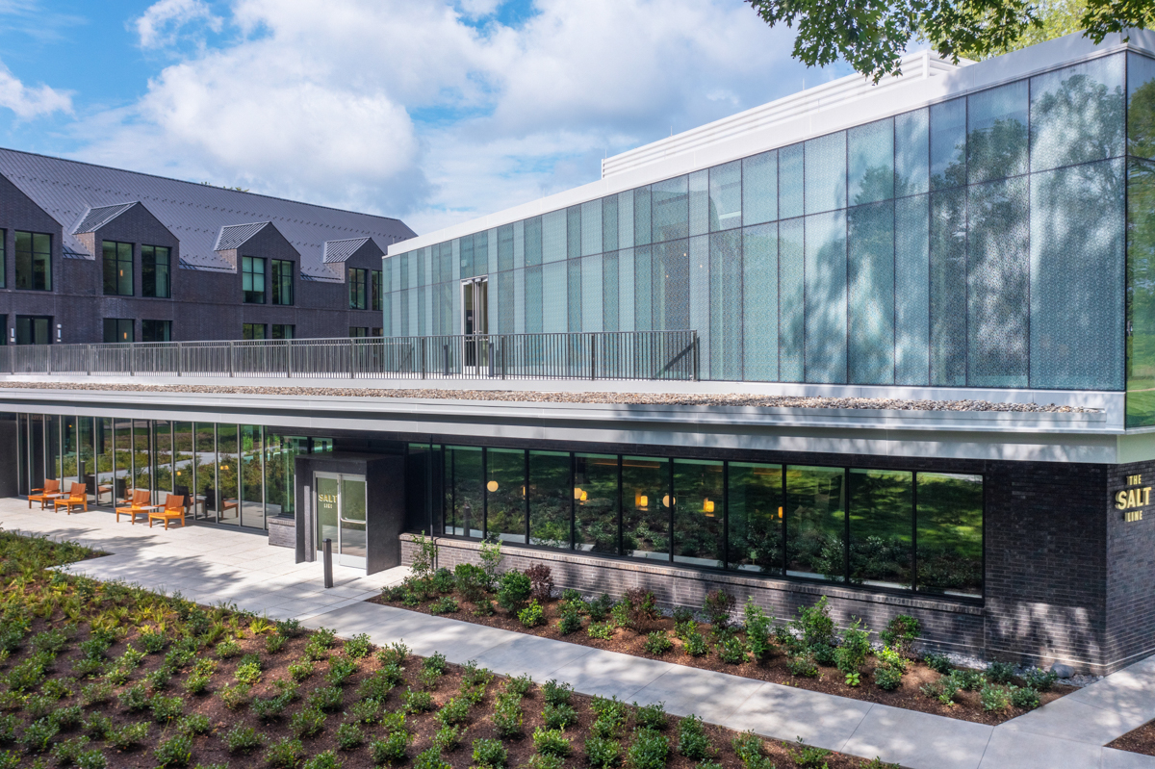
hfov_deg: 65.5
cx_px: 578
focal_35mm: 28
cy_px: 384
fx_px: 898
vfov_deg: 46.4
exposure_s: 1/3200
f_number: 4
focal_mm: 10.26
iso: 100
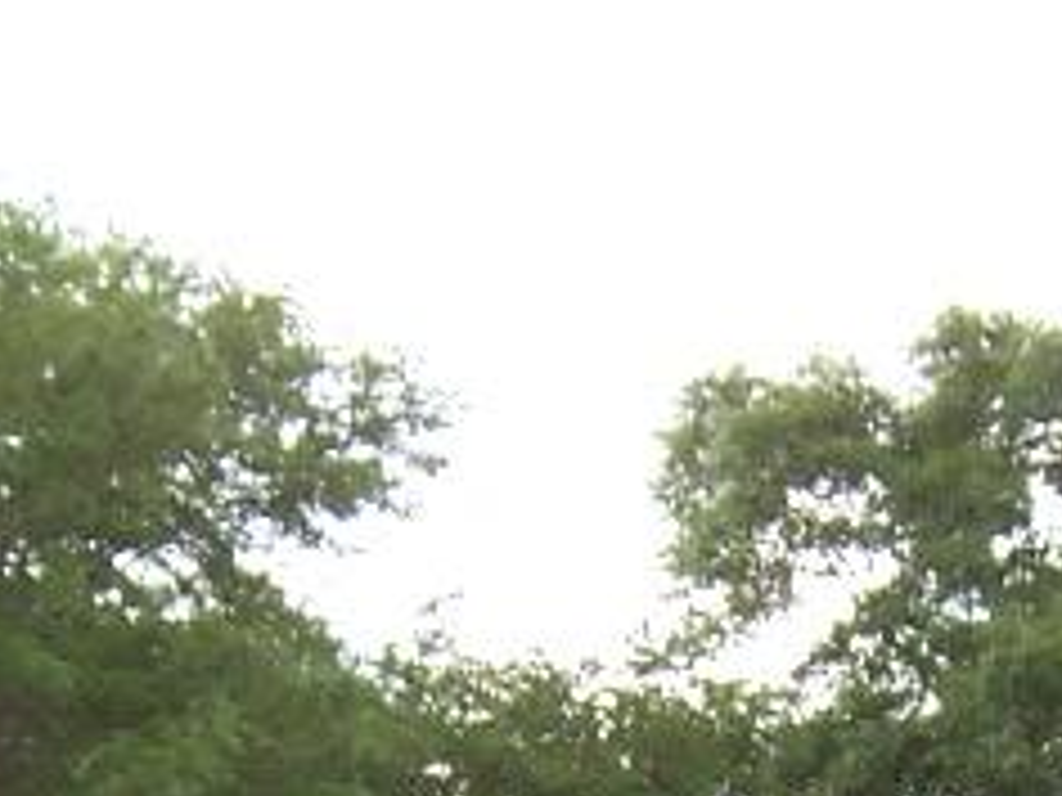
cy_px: 1610
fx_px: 6228
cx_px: 896
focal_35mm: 203
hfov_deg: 9.7
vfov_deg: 7.1
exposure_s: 1/125
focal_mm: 6.7
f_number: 4
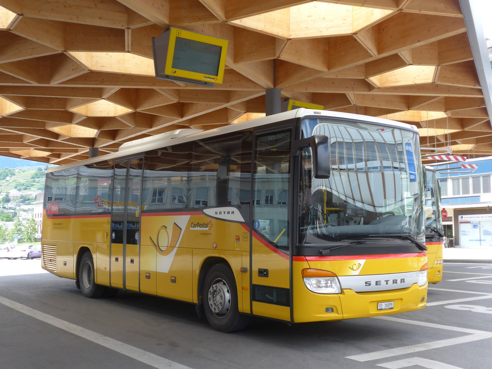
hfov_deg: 42.9
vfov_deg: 32.9
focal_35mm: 44
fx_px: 625
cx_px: 246
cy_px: 184
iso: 80
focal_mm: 9
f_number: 2.8
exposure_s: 1/320
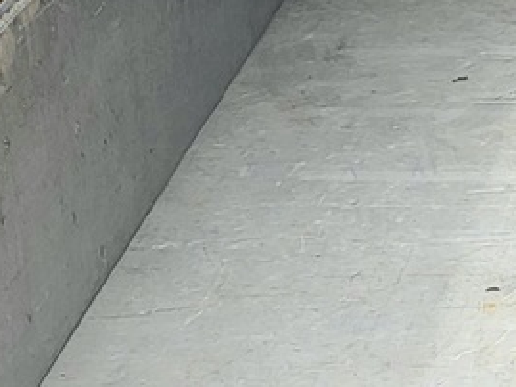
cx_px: 833
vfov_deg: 8.4
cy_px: 391
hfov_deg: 10.8
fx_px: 2610
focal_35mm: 175
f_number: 1.8
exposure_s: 1/1250
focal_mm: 5.4
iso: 20
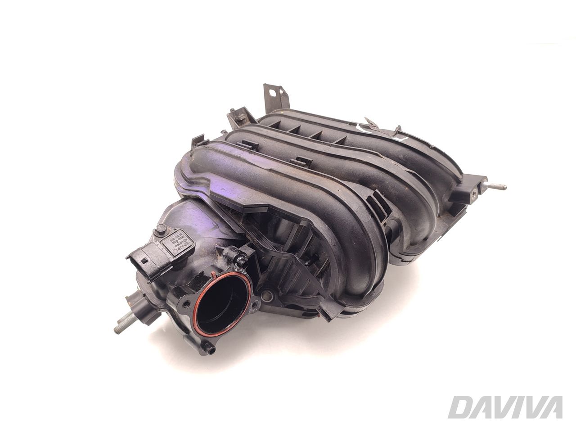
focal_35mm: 24
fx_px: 399
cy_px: 216
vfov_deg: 56.8
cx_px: 288
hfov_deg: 71.6
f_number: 1.89
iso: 250
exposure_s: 1/100
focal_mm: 5.89
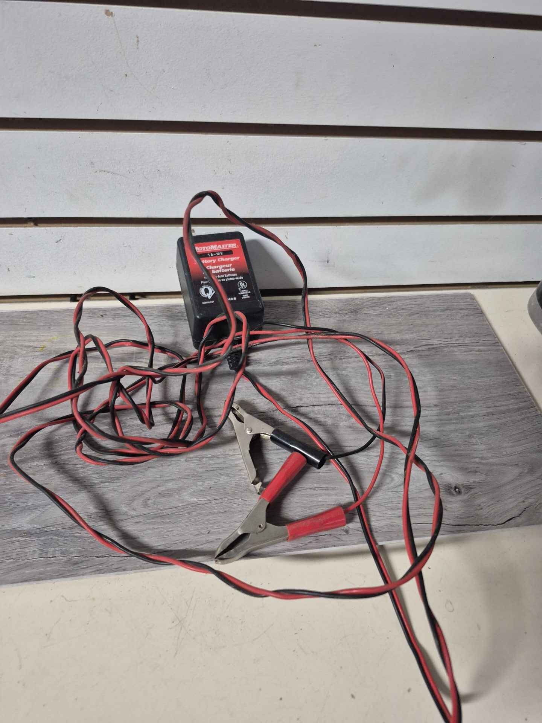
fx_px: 480
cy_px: 362
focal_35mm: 23
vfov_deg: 73.9
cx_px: 271
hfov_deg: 58.9
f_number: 1.8
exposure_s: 1/120
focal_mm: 5.4
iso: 500
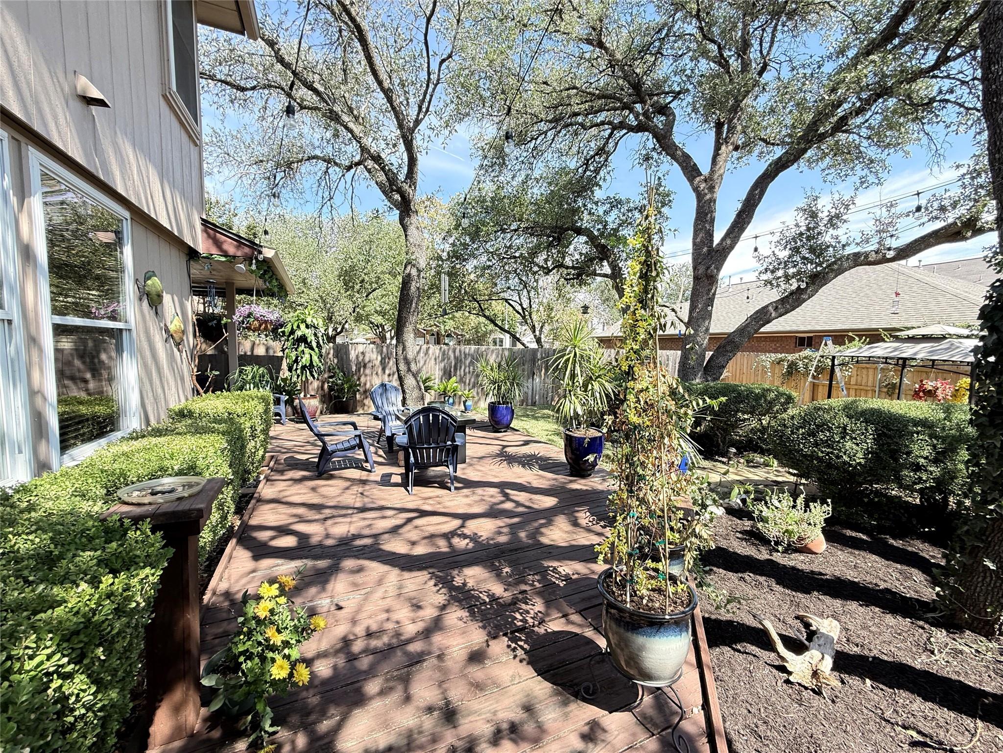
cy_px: 376
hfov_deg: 102.1
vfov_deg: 85.7
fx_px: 406
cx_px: 502
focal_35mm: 14
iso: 64
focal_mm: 2.22
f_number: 2.2
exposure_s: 1/210
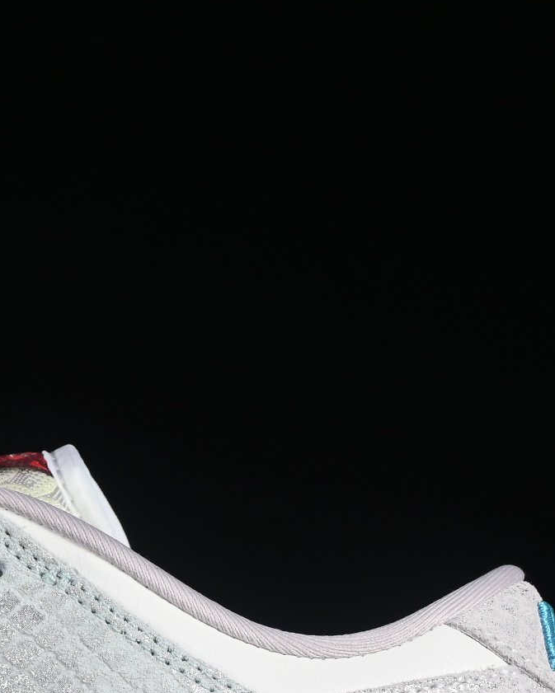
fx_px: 4783
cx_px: -134
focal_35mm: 233
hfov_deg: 6.6
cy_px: 649
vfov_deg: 8.3
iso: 160
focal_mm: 50
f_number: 8
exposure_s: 1/80
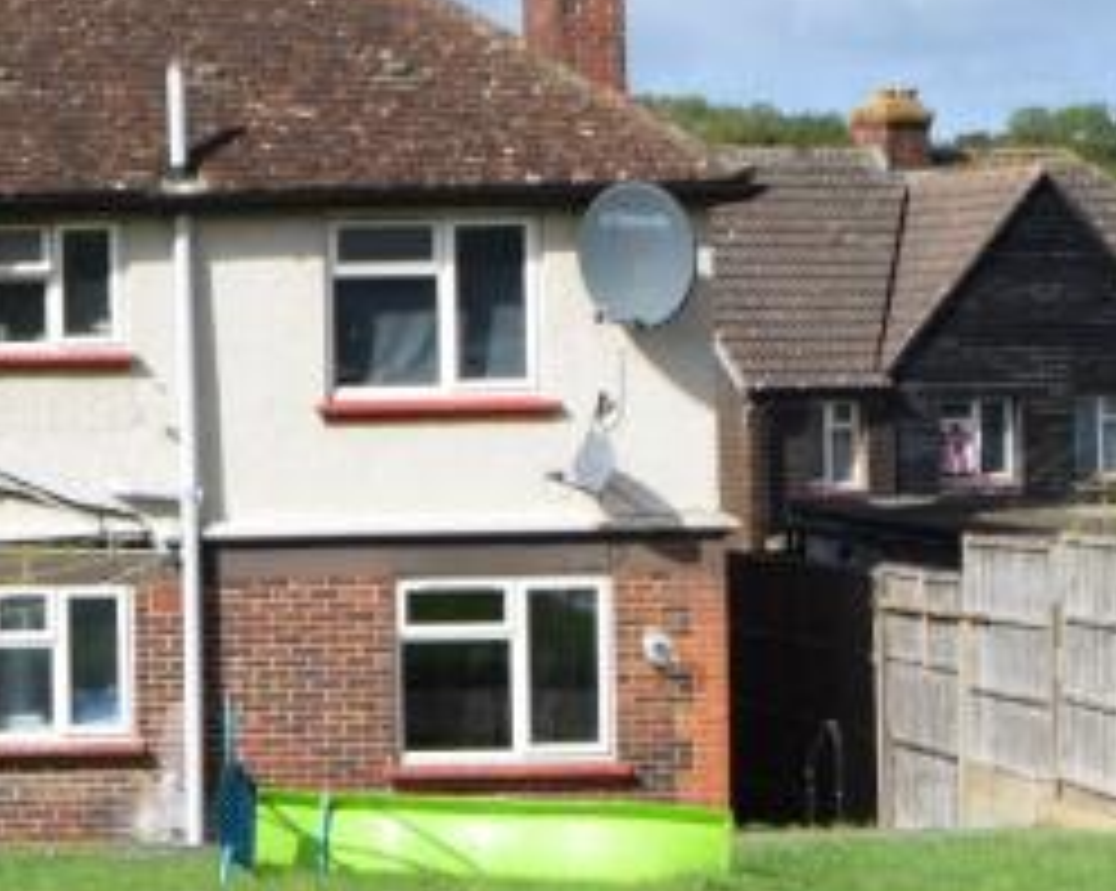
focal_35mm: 128
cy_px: 277
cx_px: -302
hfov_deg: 14.5
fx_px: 4224
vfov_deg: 12.0
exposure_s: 1/400
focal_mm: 22
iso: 200
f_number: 10
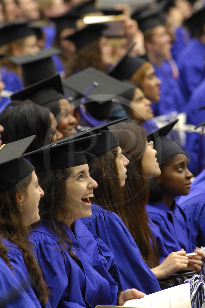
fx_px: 2570
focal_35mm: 300
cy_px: 154
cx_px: 102
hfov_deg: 4.6
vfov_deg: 6.9
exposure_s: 1/200
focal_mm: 200
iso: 200
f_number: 5.3
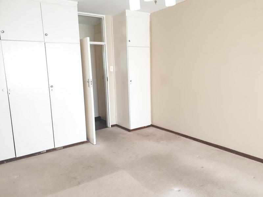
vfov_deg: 53.1
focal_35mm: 26
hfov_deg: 67.3
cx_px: 132
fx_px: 198
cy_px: 98
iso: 100
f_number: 2.4
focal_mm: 4.3
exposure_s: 1/50
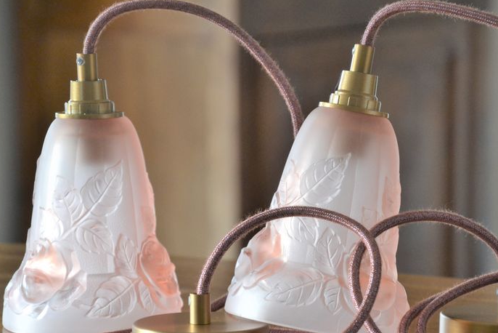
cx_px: 266
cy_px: 190
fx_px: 2693
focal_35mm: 195
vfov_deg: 7.1
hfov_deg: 10.6
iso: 800
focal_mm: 105
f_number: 5.6
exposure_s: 1/125
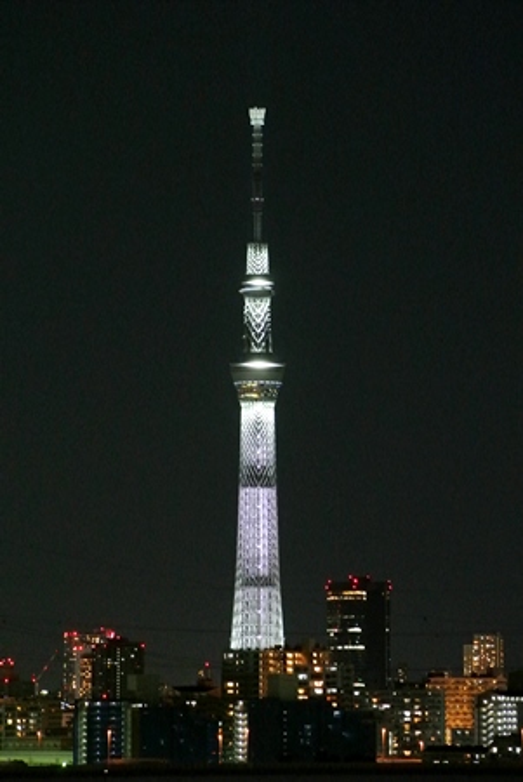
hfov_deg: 4.6
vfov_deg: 6.9
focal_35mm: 297
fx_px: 6457
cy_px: 391
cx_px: 262
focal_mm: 110
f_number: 5.6
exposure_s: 1/4
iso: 3200
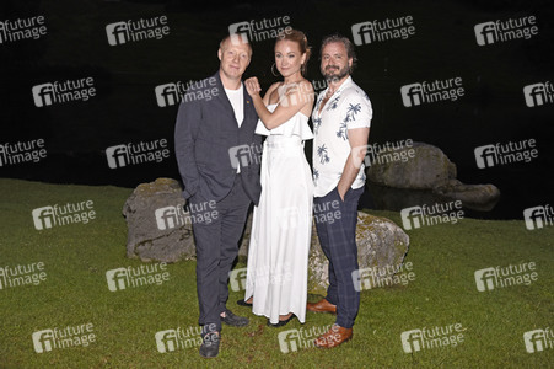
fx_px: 492
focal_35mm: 32
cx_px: 277
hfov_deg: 58.8
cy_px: 184
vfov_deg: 41.1
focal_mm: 32
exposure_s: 1/160
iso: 640
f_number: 4.5
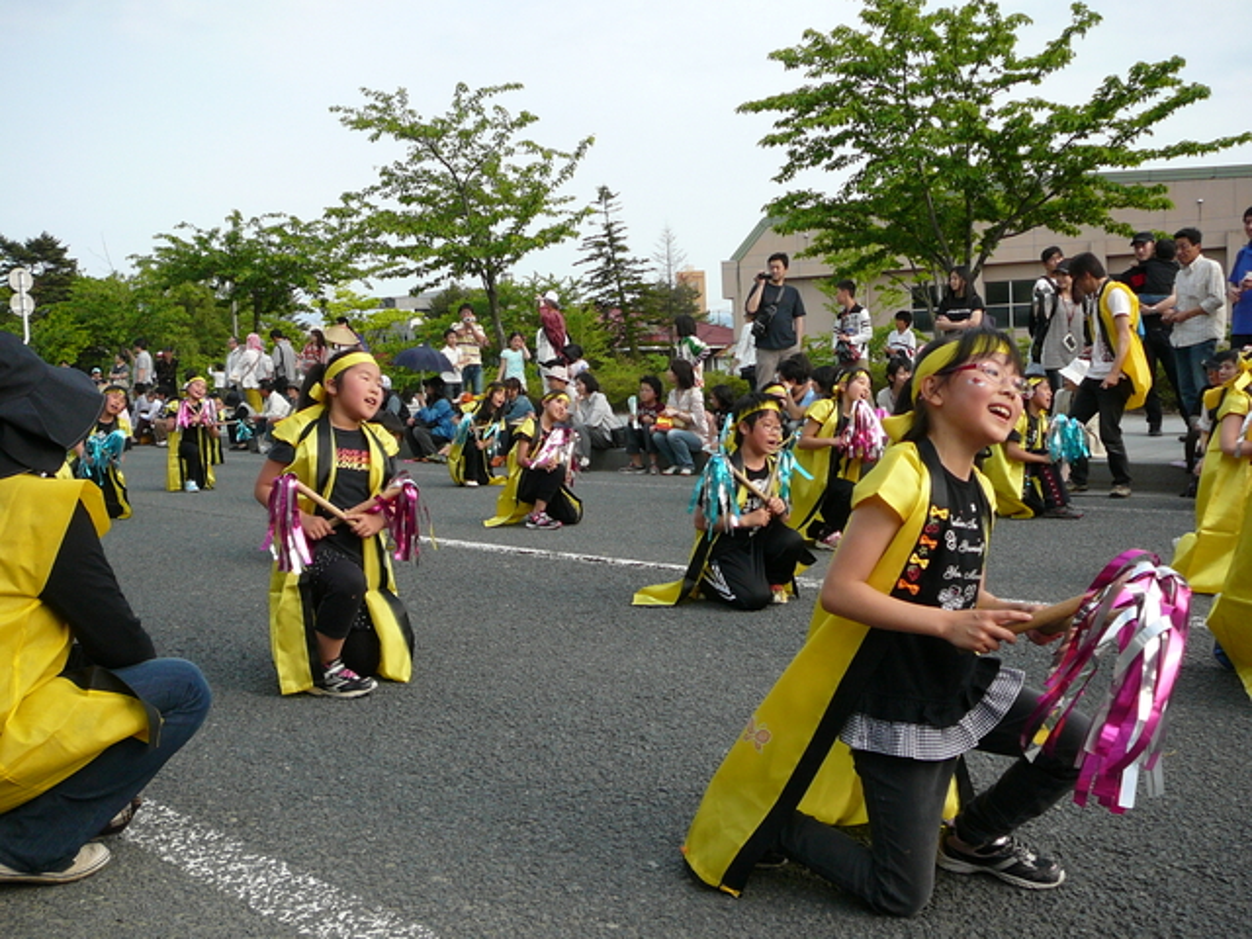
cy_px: 470
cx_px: 626
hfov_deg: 52.6
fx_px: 1266
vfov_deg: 40.7
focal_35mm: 35
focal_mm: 5.2
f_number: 2.8
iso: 100
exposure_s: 1/640
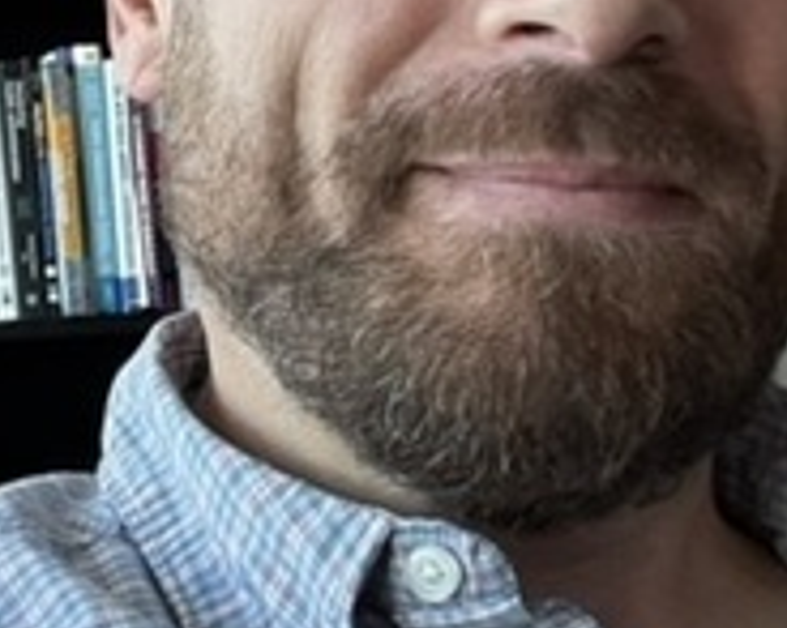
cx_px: 522
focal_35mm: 68
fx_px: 1583
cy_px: 15
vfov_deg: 21.7
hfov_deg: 27.8
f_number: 1.9
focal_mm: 2.69
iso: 80
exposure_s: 1/72
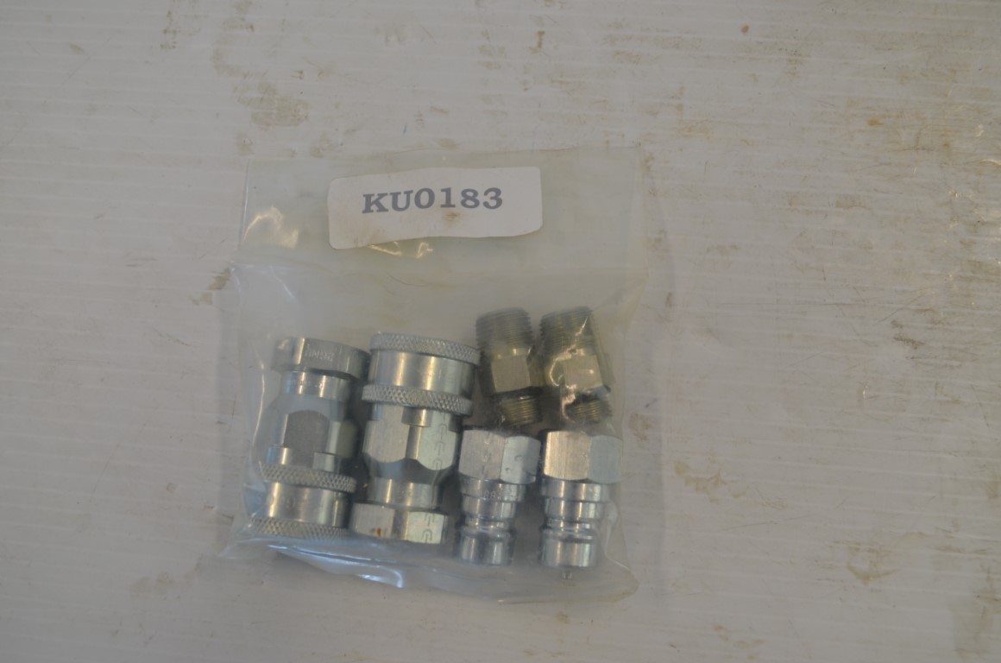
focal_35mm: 36
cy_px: 332
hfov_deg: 53.2
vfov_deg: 36.7
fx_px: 999
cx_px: 500
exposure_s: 1/125
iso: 400
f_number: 5.6
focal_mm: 24
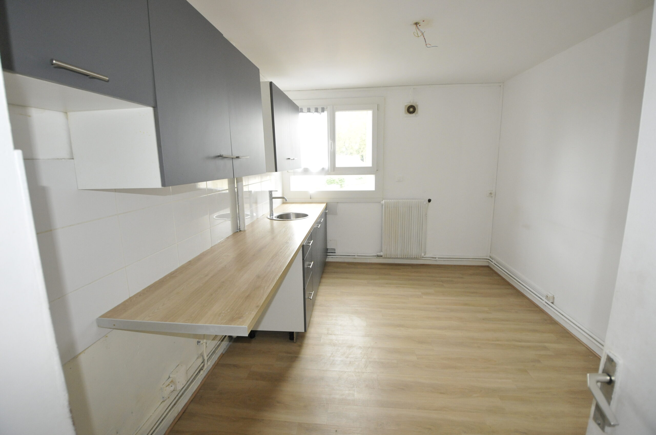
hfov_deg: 100.5
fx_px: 273
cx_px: 328
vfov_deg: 77.2
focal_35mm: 15
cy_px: 218
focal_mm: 10
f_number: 5
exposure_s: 1/60
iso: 1100
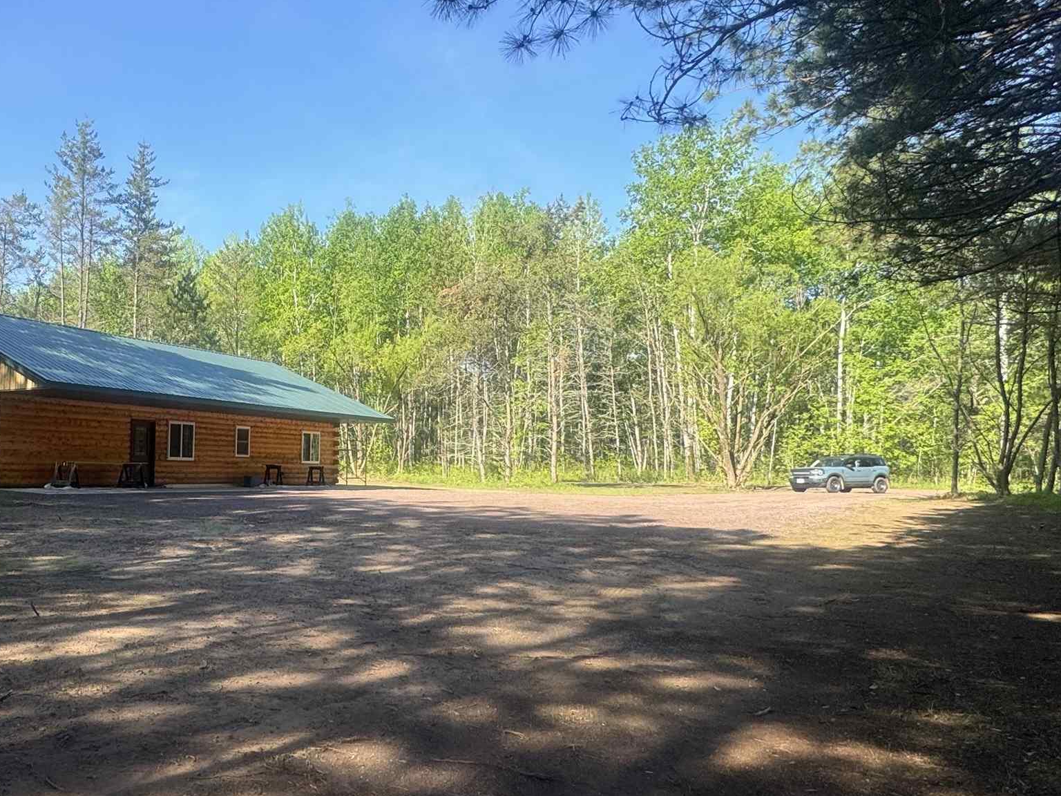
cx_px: 233
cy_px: 439
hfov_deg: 59.2
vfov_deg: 49.7
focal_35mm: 28
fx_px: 858
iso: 40
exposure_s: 1/681
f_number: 2.2
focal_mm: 2.22
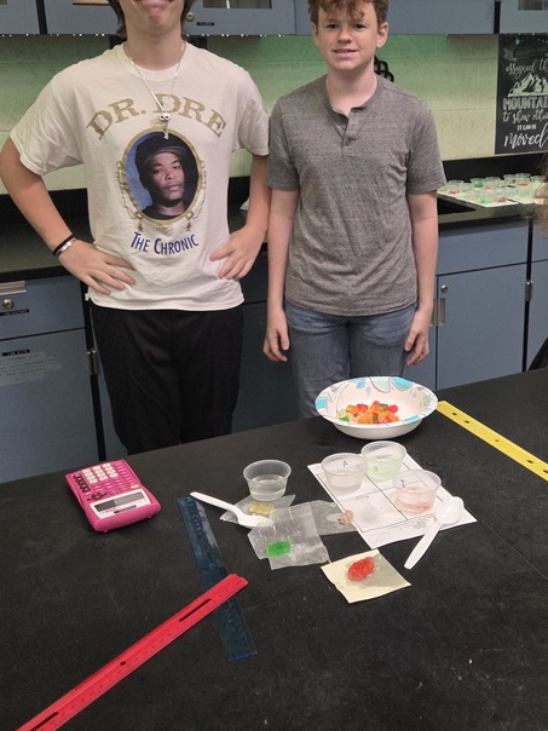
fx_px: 823
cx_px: 346
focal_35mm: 39
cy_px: 280
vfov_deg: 47.5
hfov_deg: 36.6
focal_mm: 5.4
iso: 250
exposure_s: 1/120
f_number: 1.8
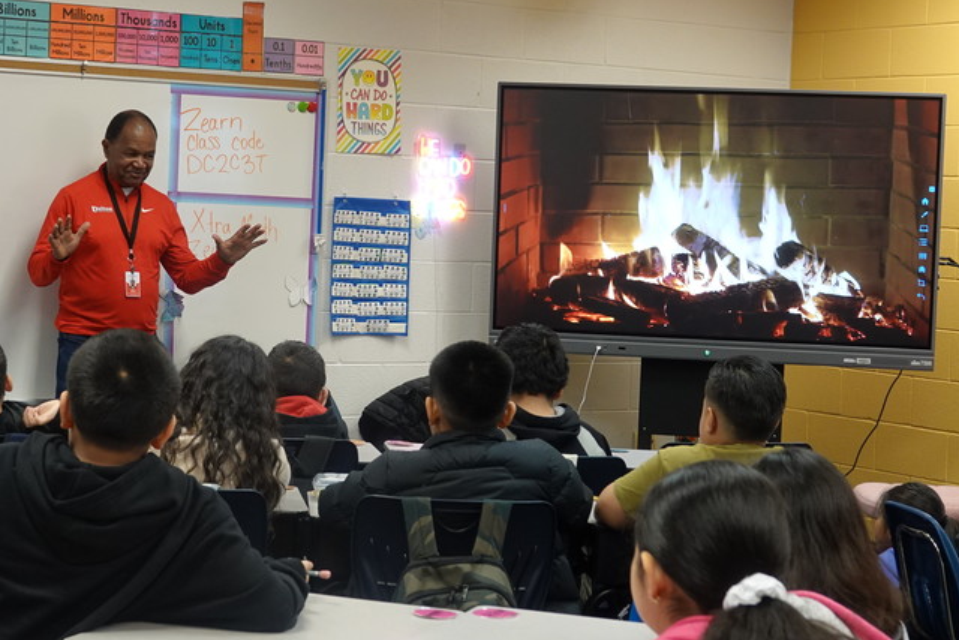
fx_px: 2131
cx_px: 396
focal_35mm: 80
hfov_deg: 25.3
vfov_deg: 17.1
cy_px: 278
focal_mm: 18.21
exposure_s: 1/50
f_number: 3.2
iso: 500
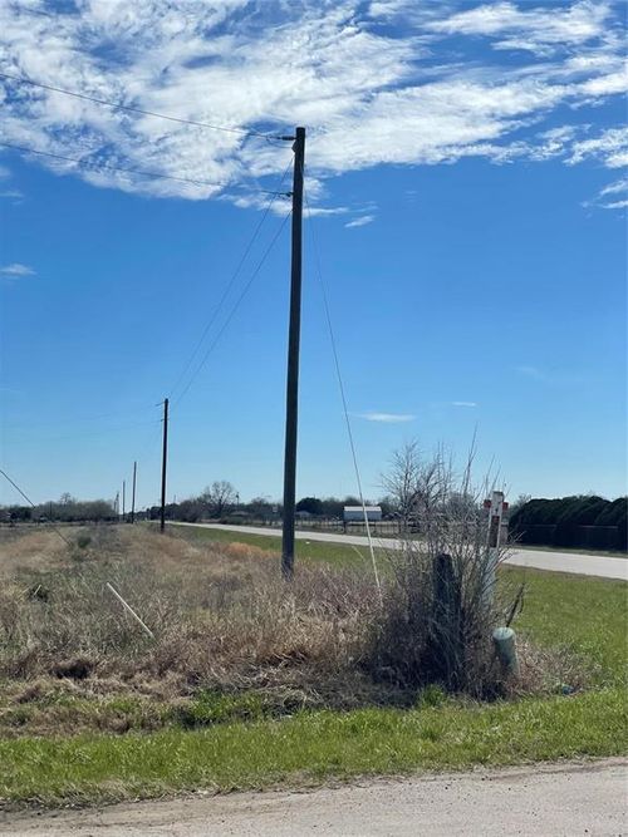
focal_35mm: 52
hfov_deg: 28.0
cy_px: 418
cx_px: 314
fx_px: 1258
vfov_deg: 36.8
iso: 25
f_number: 2
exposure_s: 1/4785
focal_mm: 6
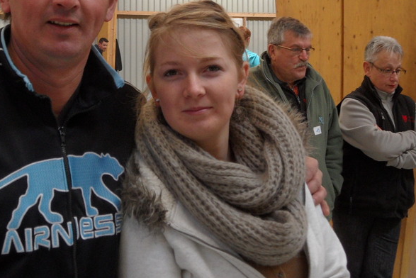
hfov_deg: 29.4
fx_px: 786
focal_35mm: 68
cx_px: 129
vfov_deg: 19.9
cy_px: 69
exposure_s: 1/45
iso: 120
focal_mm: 6.5
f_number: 3.6
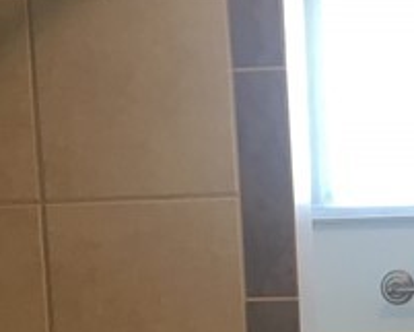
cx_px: 523
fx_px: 1765
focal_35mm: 144
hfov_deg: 13.0
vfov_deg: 10.5
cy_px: 450
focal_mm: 4.15
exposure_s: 1/30
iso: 50
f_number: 2.2
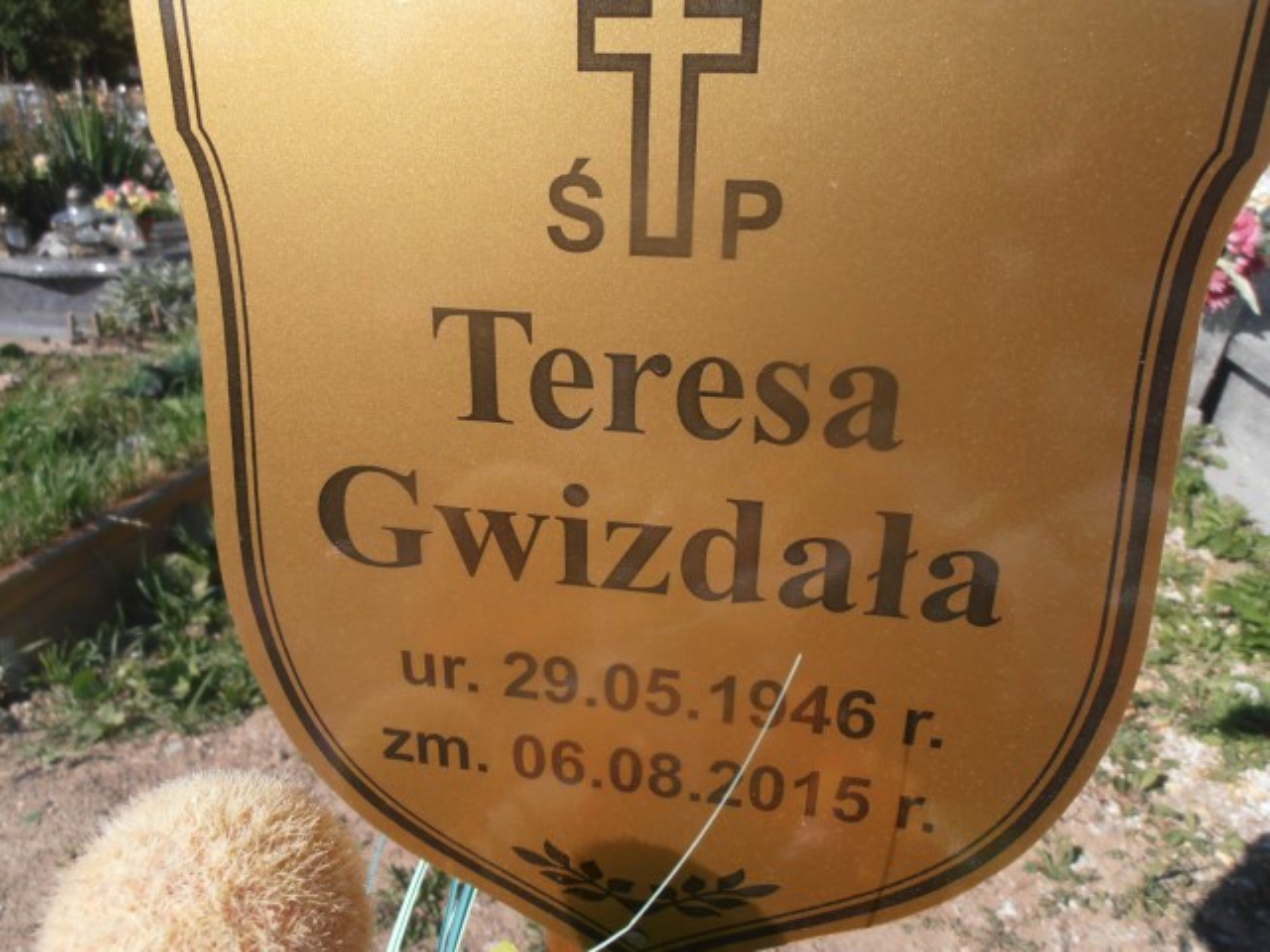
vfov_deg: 56.8
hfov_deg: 71.6
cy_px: 476
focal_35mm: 24
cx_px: 635
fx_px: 881
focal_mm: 4.2
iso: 80
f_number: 3
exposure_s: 1/1250
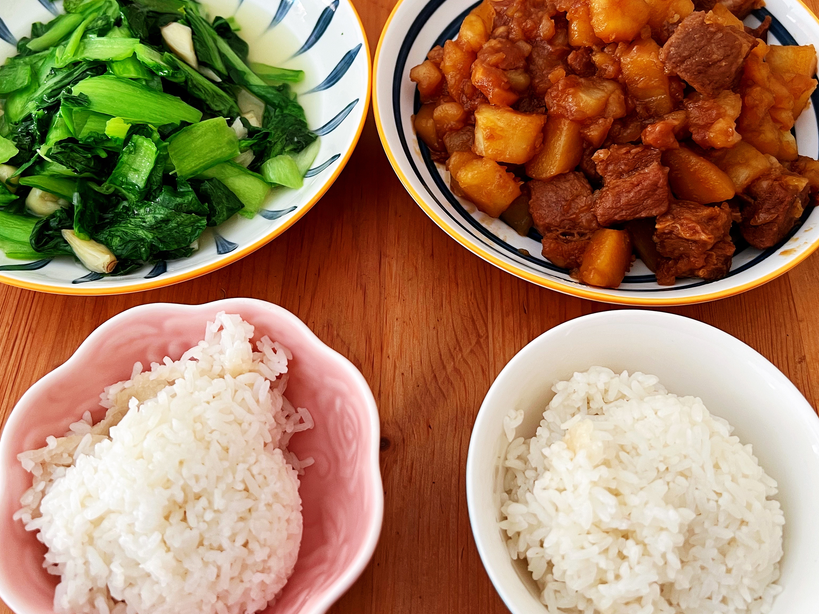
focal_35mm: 34
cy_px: 248
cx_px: 404
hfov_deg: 54.0
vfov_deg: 41.6
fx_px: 804
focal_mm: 5.7
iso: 125
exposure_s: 1/65
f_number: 1.5
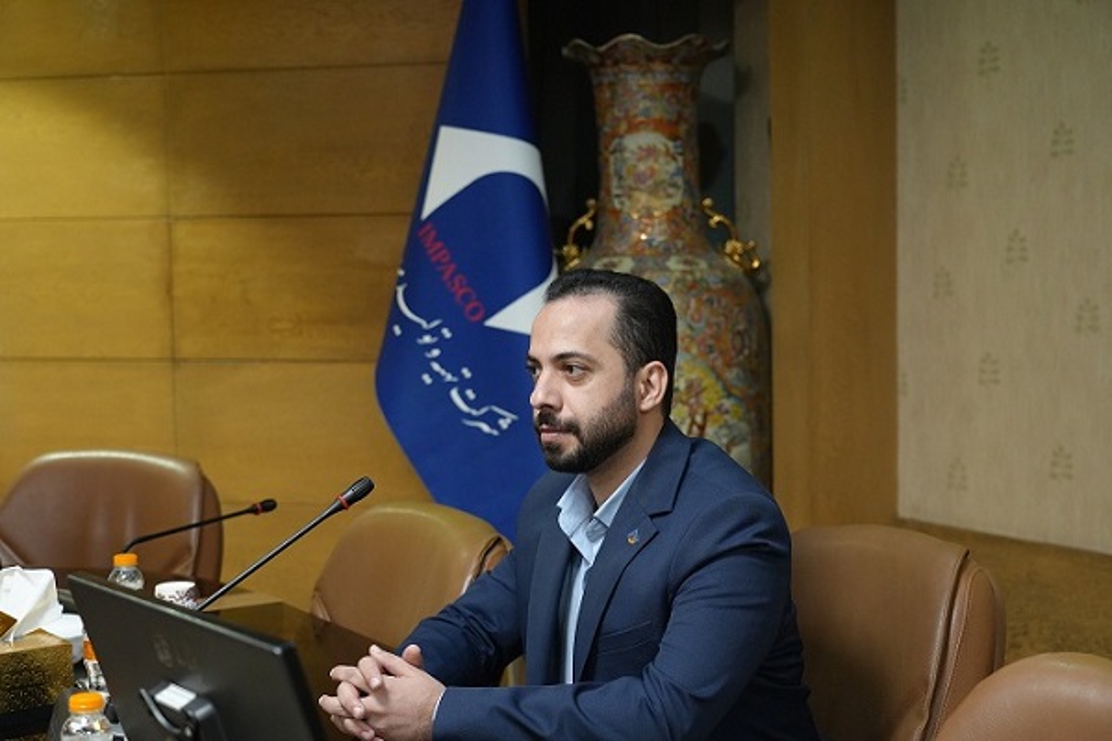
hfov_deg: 35.6
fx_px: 1730
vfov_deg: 24.2
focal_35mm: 56
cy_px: 370
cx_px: 556
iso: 4000
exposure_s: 1/160
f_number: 4
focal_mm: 56
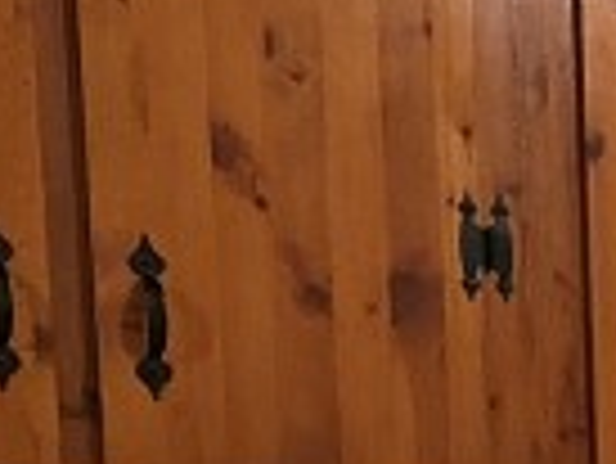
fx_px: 3188
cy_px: 1095
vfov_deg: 7.7
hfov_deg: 9.1
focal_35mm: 179
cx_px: 1808
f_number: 1.78
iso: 800
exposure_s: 1/40
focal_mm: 6.86
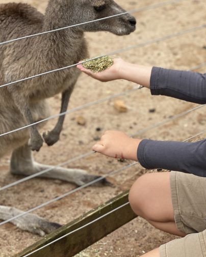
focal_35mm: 103
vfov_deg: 18.4
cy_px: 49
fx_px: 785
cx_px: 163
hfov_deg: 14.9
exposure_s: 1/181
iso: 20
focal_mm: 6
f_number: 2
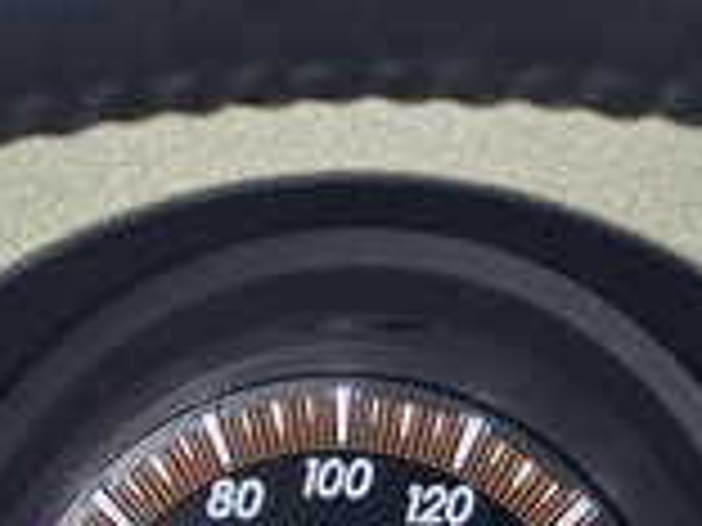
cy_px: 1353
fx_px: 3062
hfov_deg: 13.1
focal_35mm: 151
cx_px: 315
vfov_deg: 8.7
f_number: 1.7
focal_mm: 6.25
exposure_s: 1/100
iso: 125
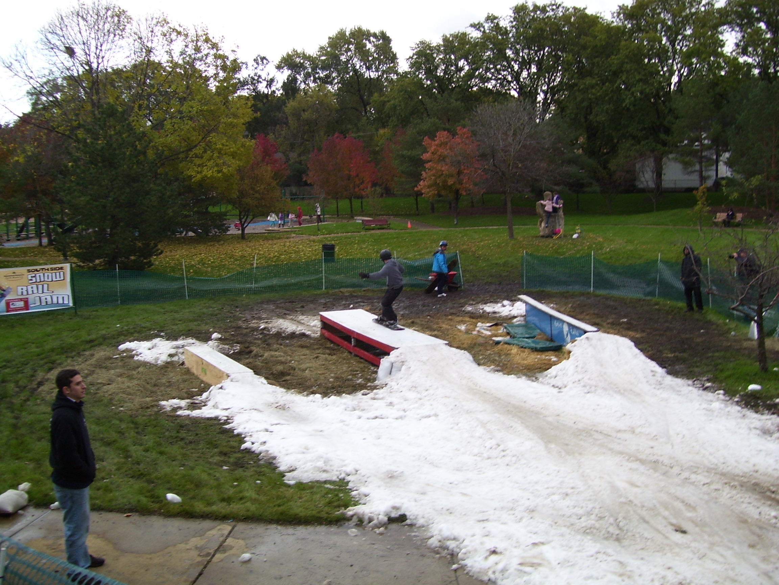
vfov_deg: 39.7
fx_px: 810
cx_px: 390
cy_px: 292
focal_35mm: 36
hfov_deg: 51.4
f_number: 2.7
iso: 80
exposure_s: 1/180
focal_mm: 6
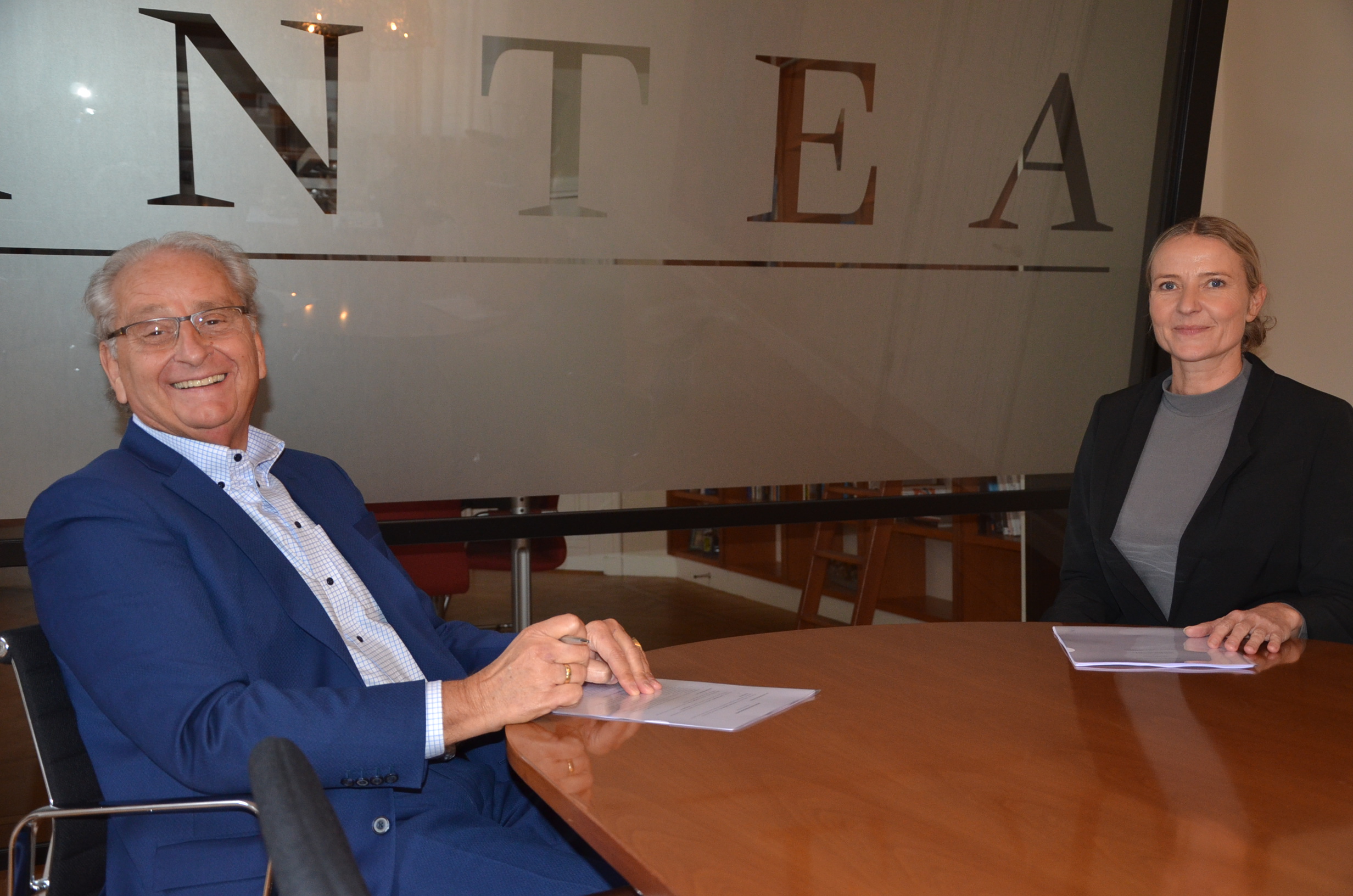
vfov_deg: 34.1
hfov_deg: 49.6
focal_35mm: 39
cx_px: 676
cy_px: 448
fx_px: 1463
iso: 800
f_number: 4
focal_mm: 26
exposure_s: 1/60
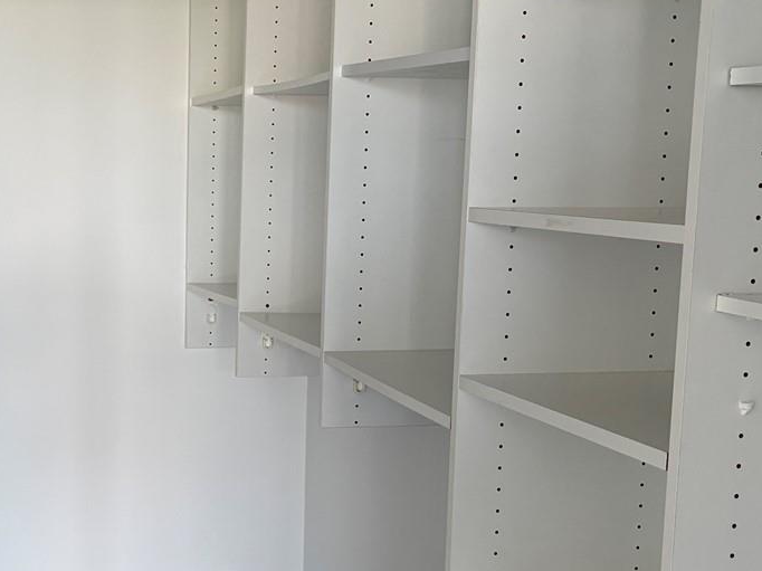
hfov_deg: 30.8
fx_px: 1342
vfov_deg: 23.9
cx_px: 139
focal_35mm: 61
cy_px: 375
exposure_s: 1/63
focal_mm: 5.96
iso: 125
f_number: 1.6
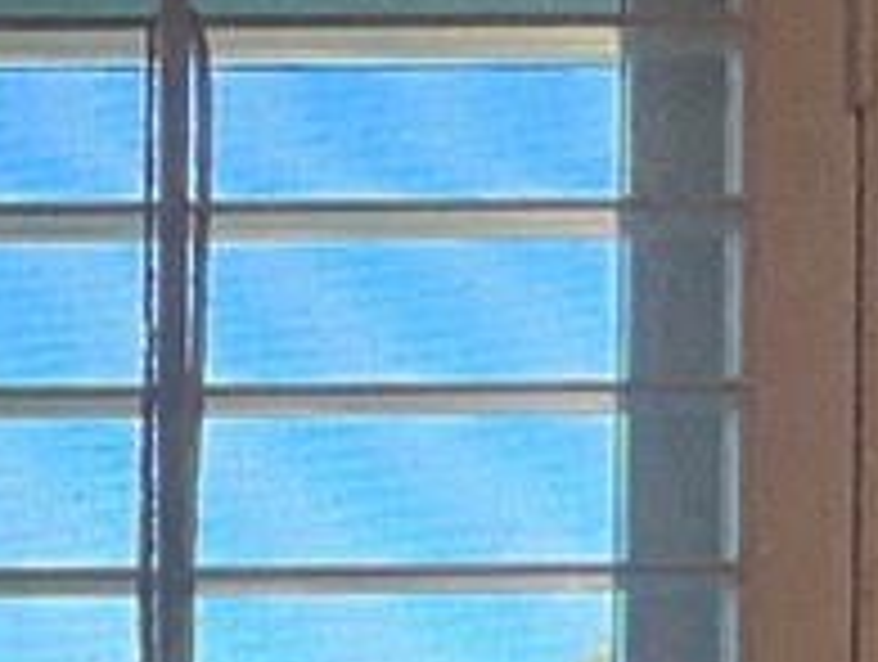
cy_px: 1455
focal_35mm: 152
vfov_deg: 9.0
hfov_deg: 10.6
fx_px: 3862
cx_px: -1418
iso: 40
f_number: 1.8
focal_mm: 3
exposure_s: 1/120
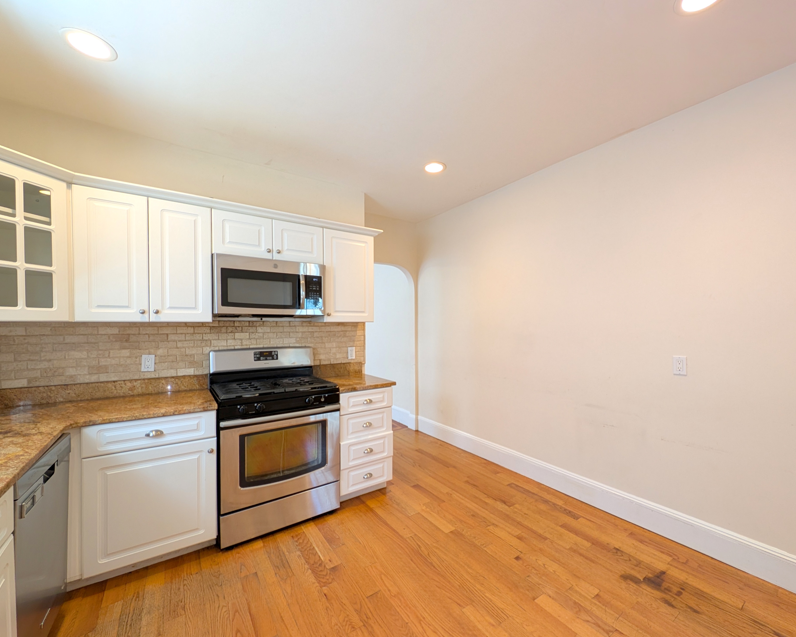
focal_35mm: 13
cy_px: 329
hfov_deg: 104.7
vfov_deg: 92.2
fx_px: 306
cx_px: 421
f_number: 1.95
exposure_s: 1/42.9
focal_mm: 2.23
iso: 119
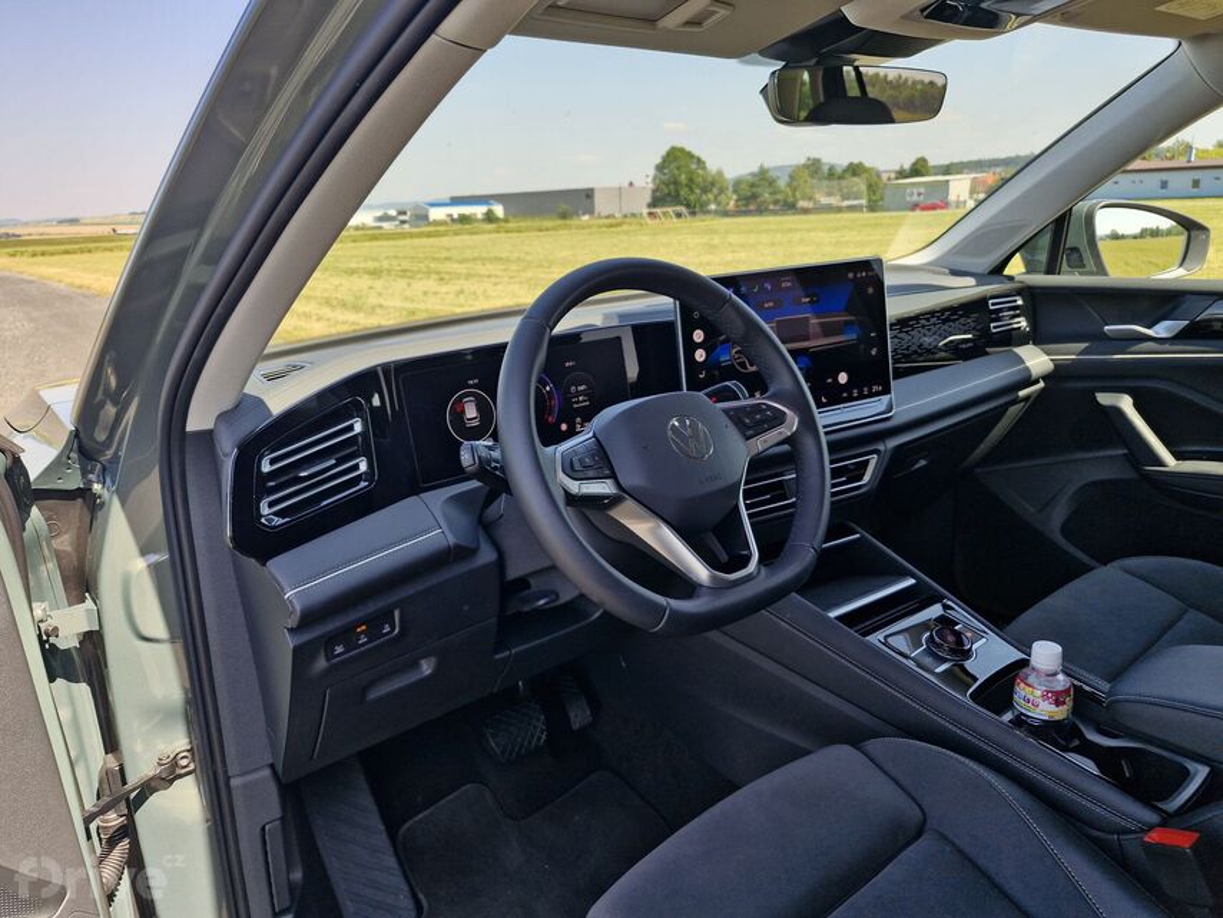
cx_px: 612
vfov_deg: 58.9
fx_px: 813
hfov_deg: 73.9
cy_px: 459
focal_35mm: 23
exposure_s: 1/318
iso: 50
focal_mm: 5.54
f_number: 1.8
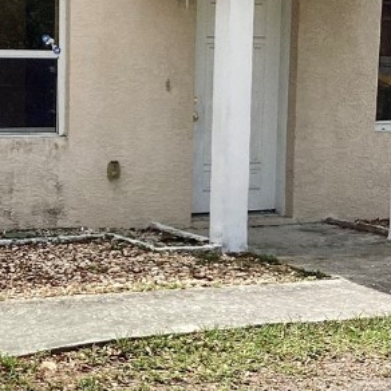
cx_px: 42
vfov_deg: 18.1
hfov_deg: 17.8
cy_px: 217
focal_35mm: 96
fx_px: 1227
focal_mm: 3.3
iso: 25
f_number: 2.4
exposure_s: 1/1538
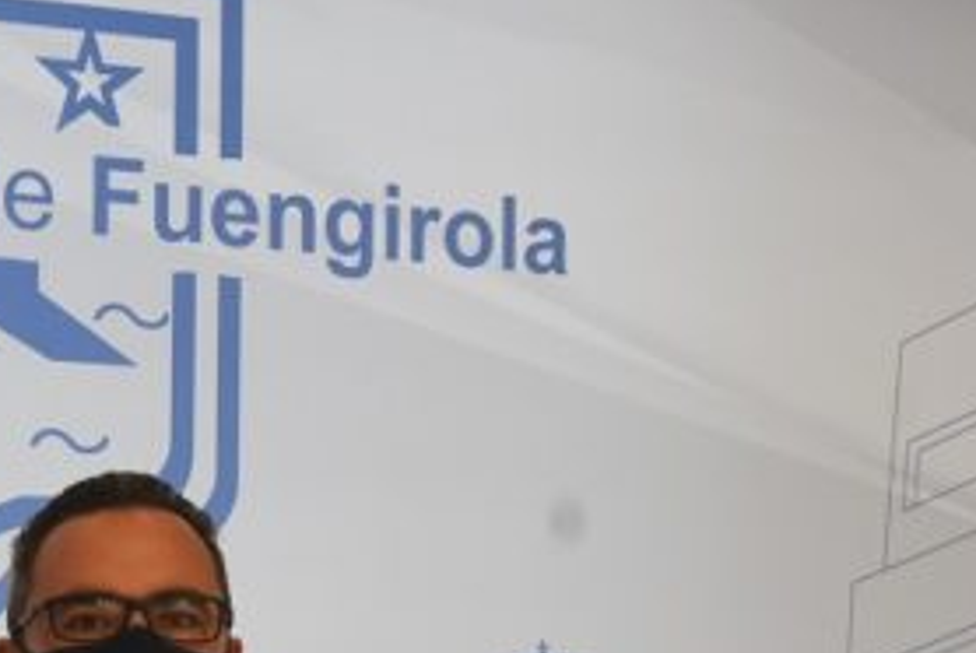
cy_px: 755
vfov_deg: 12.5
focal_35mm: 108
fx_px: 2931
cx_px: 123
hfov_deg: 18.6
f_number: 8
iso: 800
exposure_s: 1/320
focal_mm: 26
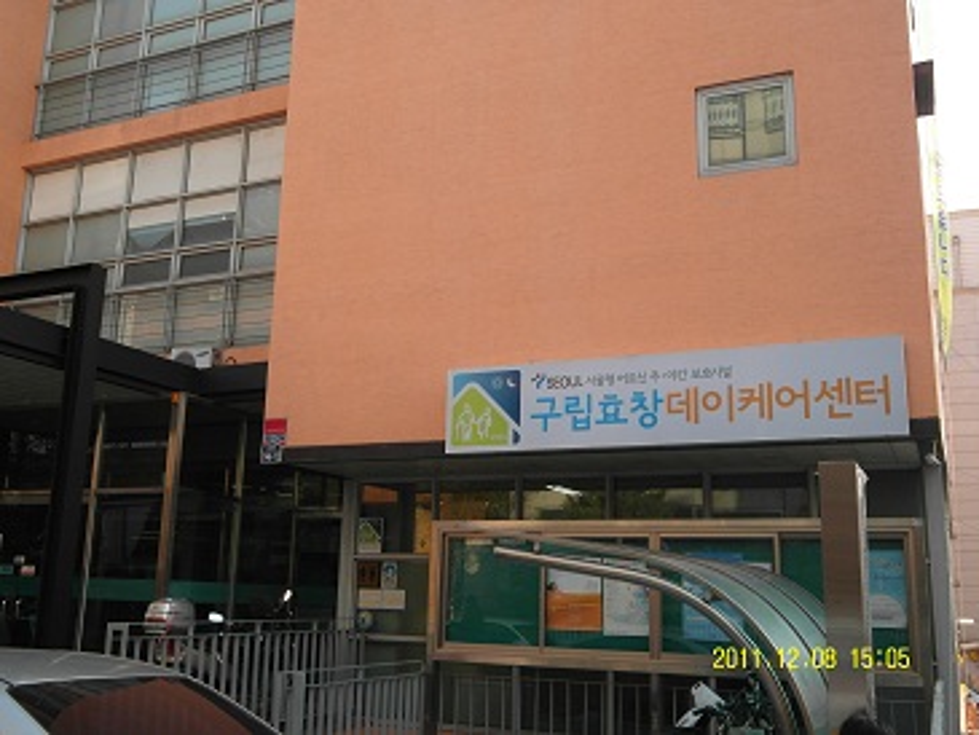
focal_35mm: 35
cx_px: 490
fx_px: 990
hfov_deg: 52.6
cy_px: 368
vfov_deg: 40.7
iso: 100
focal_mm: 6.5
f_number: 4.9
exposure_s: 1/125
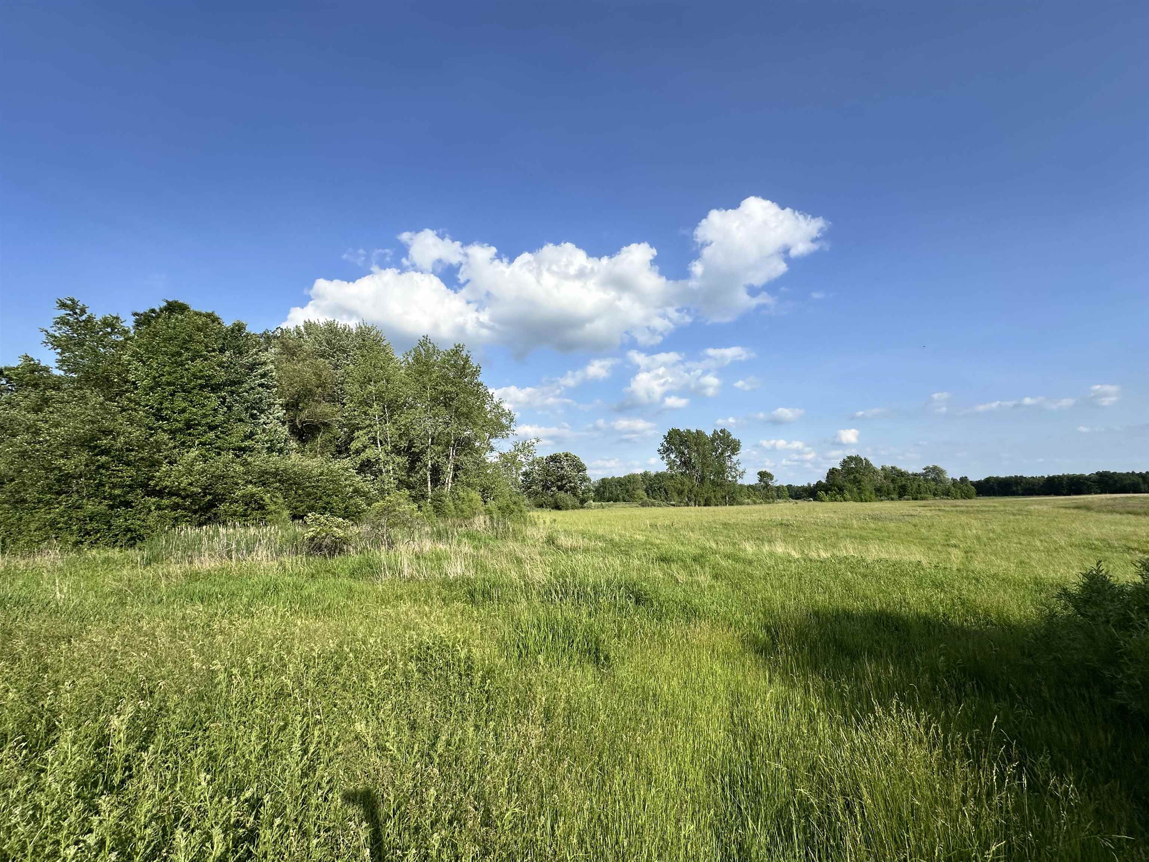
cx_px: 574
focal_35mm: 14
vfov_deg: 85.7
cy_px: 431
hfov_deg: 102.1
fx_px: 465
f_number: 2.2
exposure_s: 1/2747
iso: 50
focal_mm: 2.22
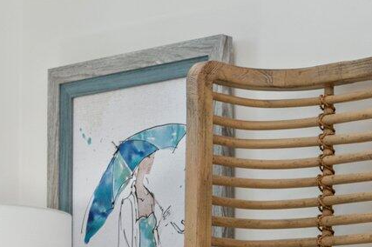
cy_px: 451
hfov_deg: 13.4
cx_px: 566
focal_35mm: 144
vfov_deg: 9.1
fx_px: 1487
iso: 160
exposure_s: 1/50
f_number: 9
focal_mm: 30
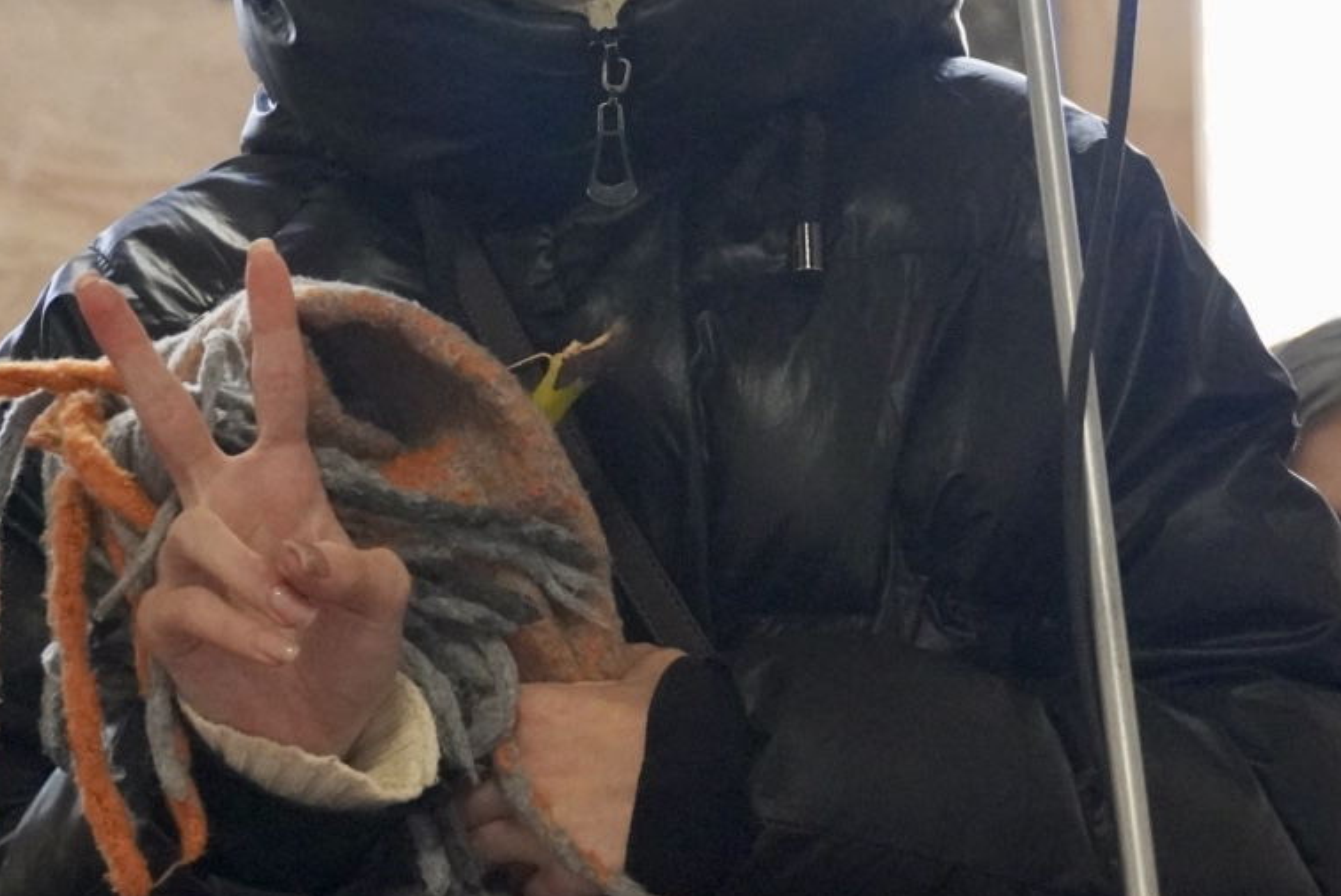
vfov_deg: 12.4
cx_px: 592
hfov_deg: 18.7
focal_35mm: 109
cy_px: 5
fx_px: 4062
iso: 5000
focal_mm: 34
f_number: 5
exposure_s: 1/160
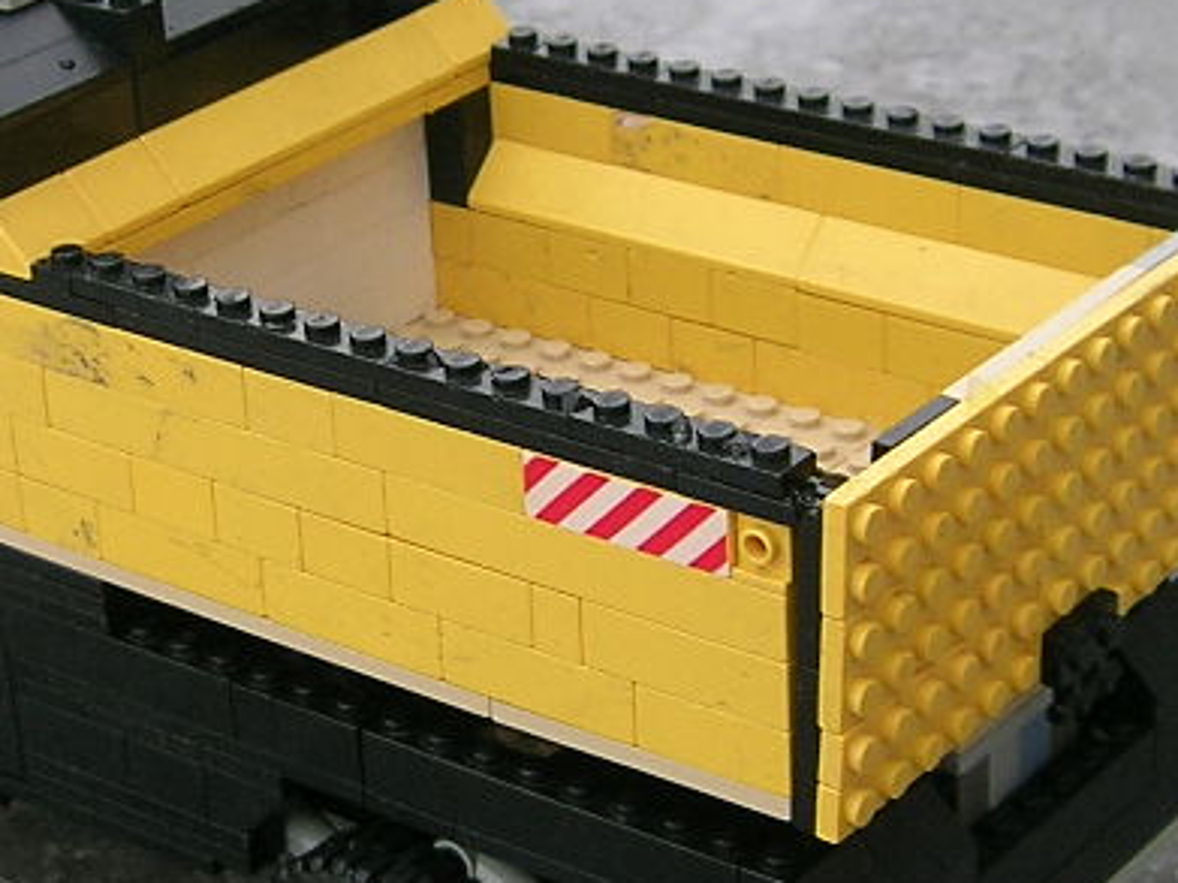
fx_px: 3300
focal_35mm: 97
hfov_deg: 20.1
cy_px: 464
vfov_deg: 15.2
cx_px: 337
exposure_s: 1/113
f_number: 2.8
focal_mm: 5.7
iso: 50
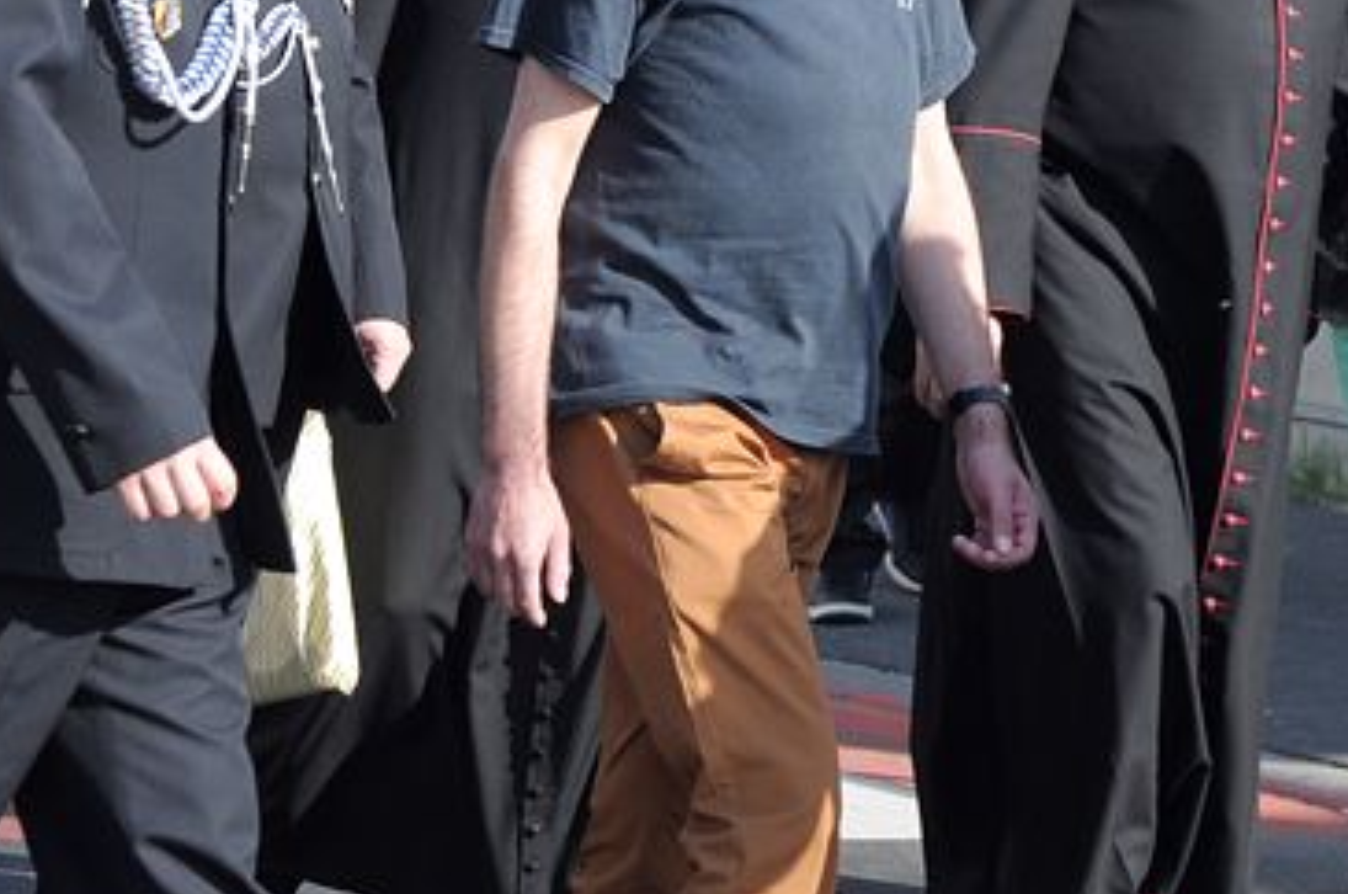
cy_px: 260
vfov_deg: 5.2
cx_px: 750
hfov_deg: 7.9
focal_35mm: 262
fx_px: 9799
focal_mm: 75
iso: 400
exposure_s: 1/640
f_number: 6.3
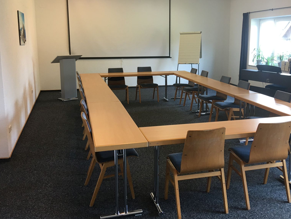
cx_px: 170
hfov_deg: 48.8
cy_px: 91
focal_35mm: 38
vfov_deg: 37.6
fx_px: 319
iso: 40
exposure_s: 1/17
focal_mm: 4.15
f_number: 2.2
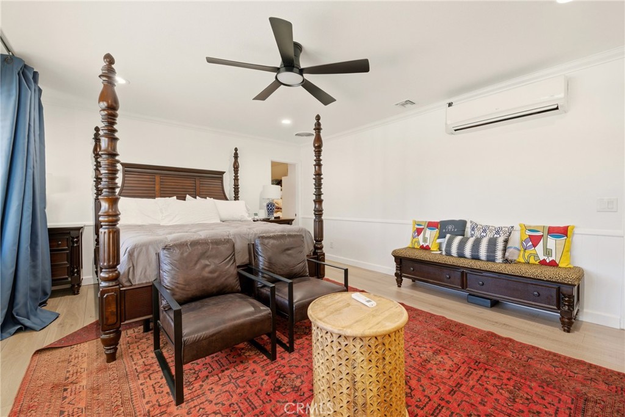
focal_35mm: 14
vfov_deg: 81.2
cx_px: 312
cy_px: 208
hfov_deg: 104.2
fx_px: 243
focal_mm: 14
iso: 320
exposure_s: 1/250
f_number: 6.3
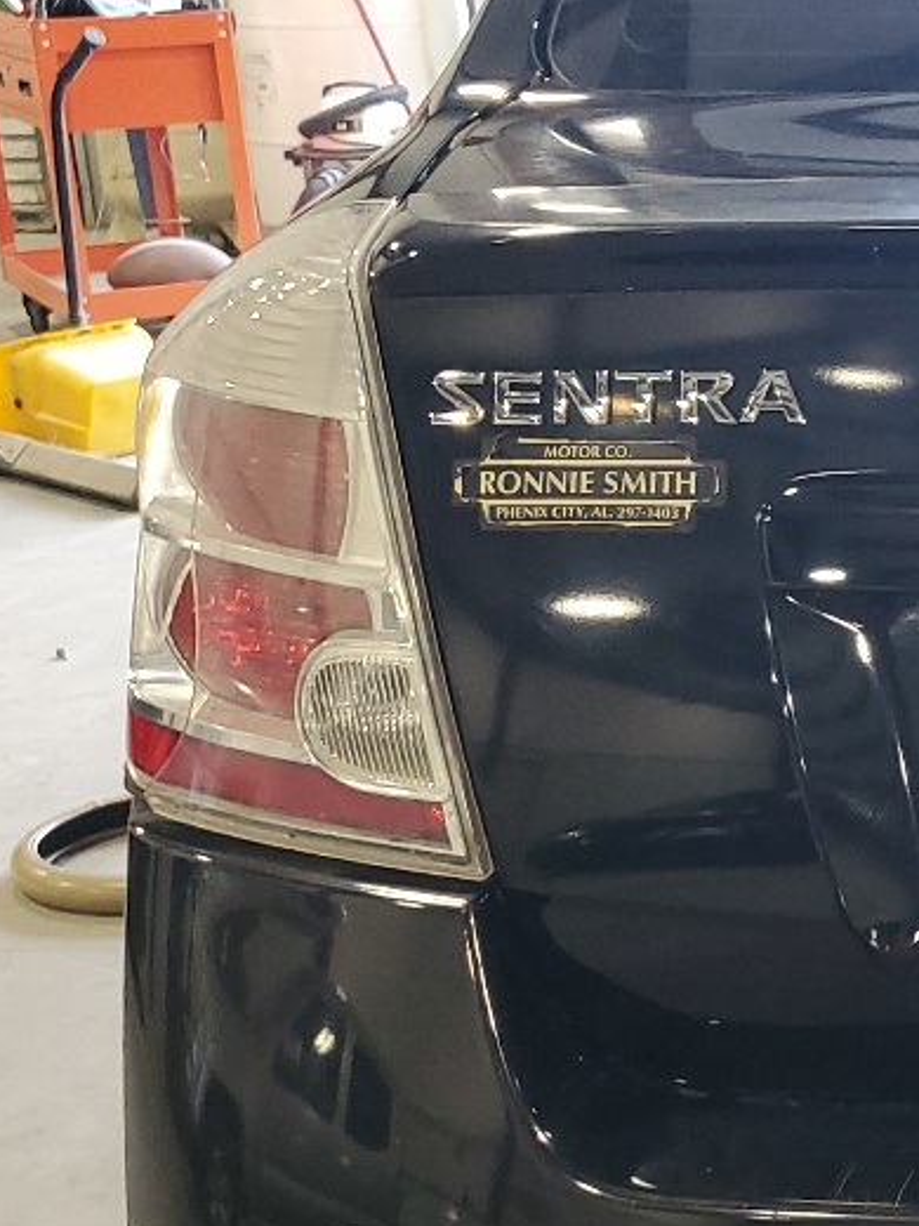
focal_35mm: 80
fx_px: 2832
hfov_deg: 16.2
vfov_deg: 24.4
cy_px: 653
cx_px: 1527
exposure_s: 1/60.2
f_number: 1.5
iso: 116
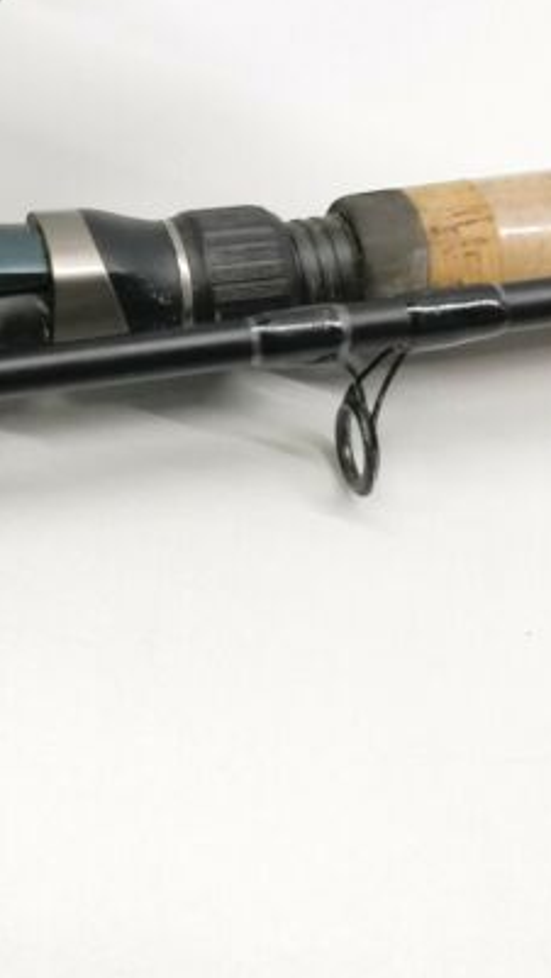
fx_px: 1841
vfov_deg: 29.6
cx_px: 115
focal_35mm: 71
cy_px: 377
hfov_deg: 16.9
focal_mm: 3.95
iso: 80
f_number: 1.8
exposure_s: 1/50
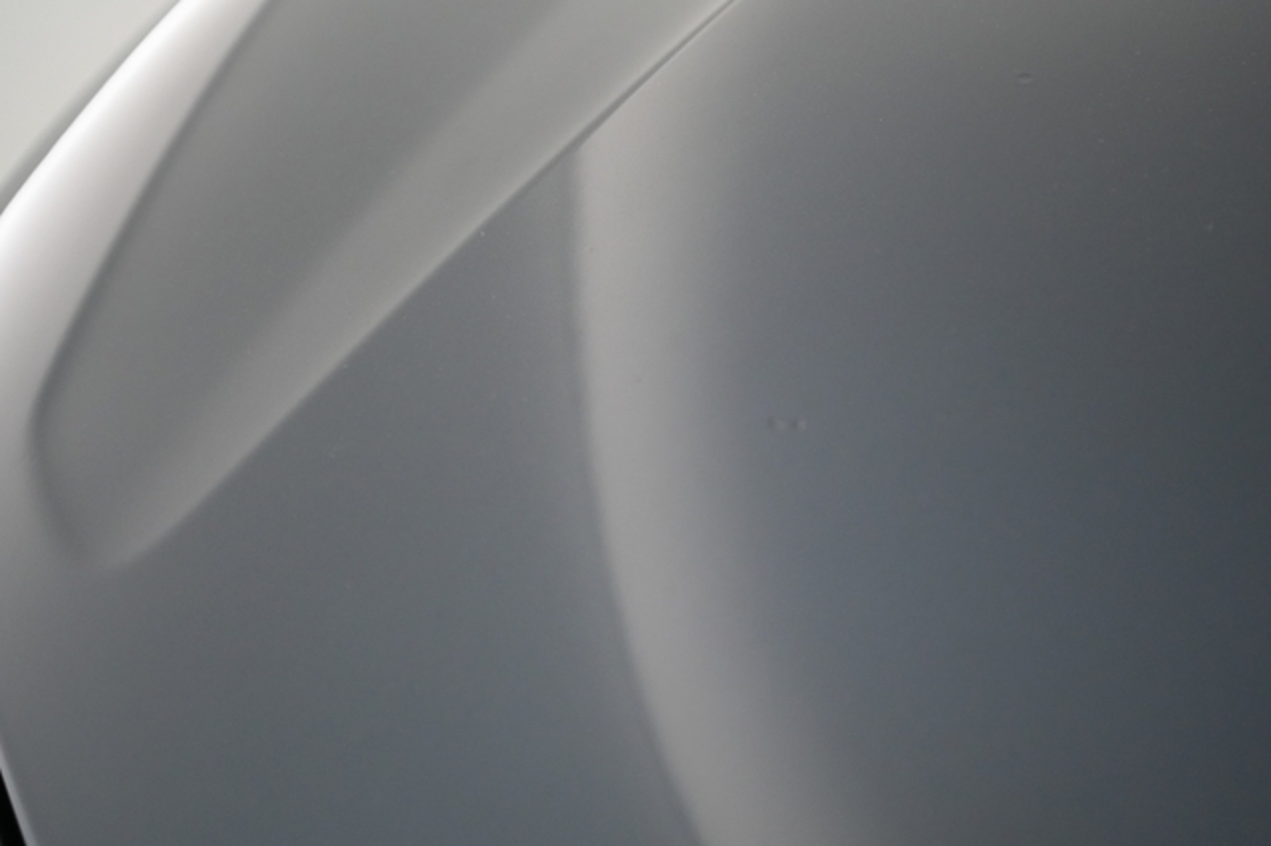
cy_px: 423
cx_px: 636
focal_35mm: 28
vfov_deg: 46.4
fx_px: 988
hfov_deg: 65.5
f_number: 4.5
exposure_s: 1/100
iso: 4000
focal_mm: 28
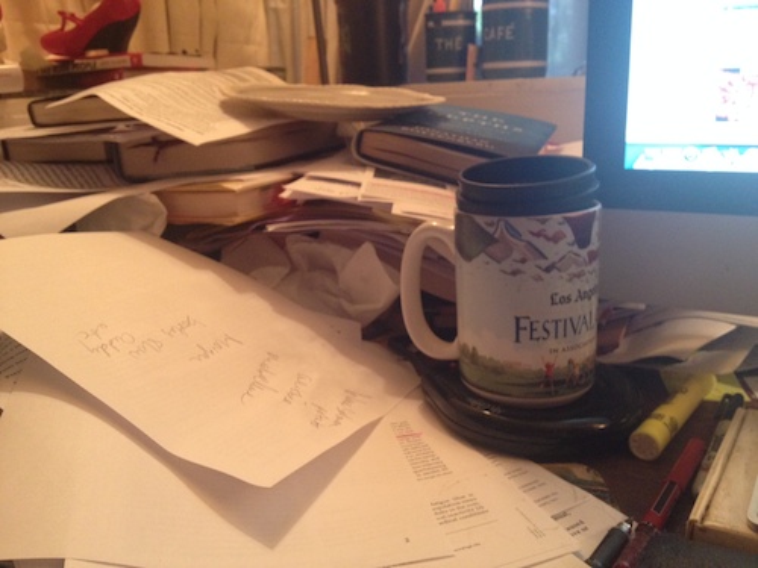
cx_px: 379
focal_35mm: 35
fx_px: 766
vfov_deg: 40.7
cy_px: 284
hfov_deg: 52.6
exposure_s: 1/20
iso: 250
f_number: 2.4
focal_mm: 4.28
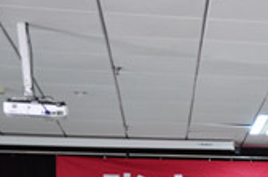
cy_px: 309
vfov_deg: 8.8
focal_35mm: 150
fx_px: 1114
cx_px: 459
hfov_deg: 12.7
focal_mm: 28
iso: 400
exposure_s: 1/10
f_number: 4
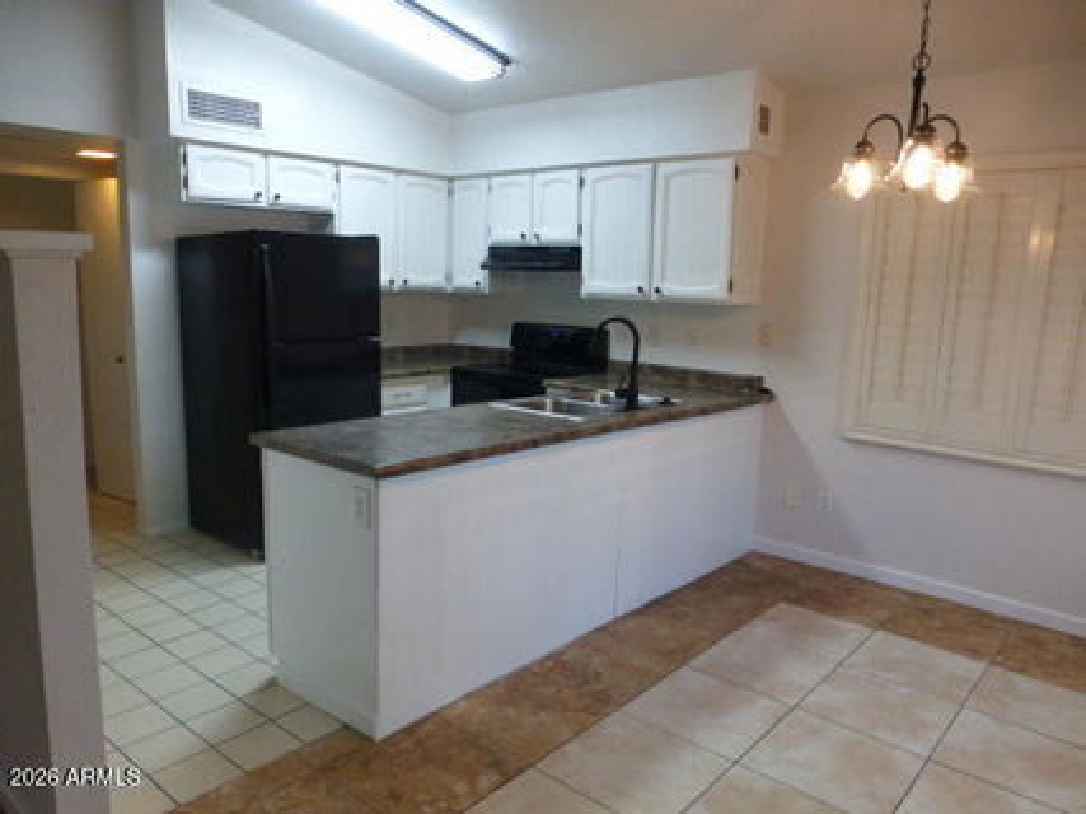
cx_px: 543
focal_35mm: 25
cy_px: 407
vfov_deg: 54.9
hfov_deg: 69.4
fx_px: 784
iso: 400
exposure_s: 1/60
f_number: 3.3
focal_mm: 4.3
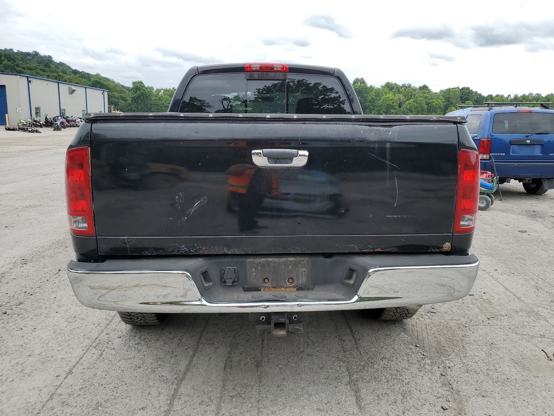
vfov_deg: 53.1
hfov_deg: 67.3
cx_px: 277
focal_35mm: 26
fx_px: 416
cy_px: 208
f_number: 1.5
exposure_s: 1/1111
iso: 50
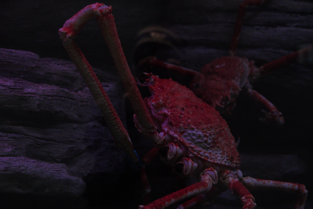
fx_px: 1175
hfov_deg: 15.2
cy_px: 104
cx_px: 156
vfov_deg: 10.2
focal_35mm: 135
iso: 5000
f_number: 4
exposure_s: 1/60
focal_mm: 90
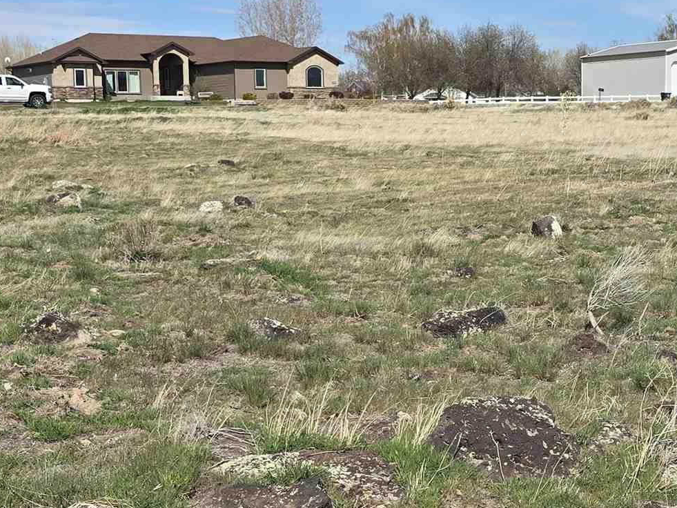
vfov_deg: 20.4
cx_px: 455
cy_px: 279
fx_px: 1408
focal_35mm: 72
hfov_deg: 26.9
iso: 12
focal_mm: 6.3
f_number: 1.7
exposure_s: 1/1297
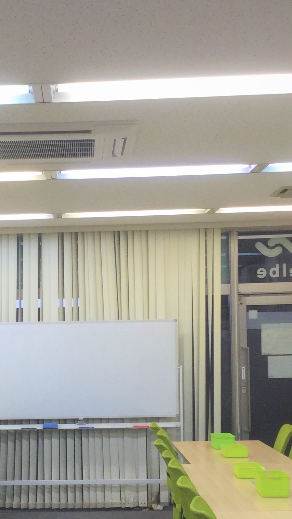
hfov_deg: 17.3
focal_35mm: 69
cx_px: 47
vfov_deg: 30.3
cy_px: 354
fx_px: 950
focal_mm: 3.3
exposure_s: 1/50
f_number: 2.4
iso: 32
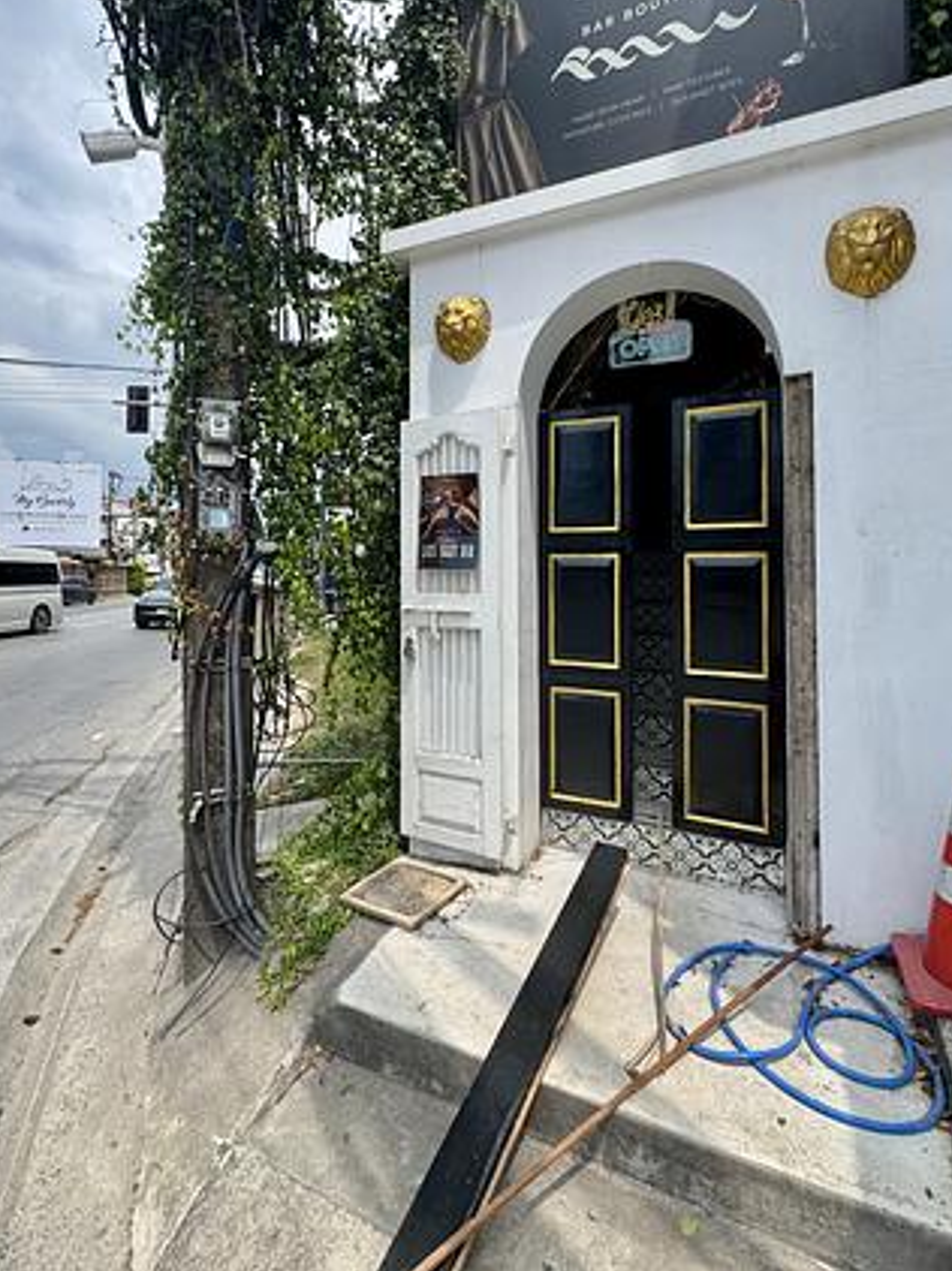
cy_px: 557
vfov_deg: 90.6
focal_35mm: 17
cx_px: 446
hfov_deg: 74.6
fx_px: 624
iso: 40
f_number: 2.2
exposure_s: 1/1536
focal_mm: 2.22
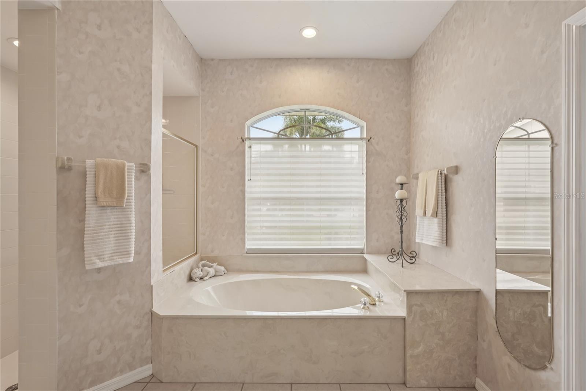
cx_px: 293
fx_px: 269
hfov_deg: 95.0
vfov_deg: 72.0
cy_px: 196
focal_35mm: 16
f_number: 8
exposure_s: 1/80
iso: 400
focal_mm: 16.5
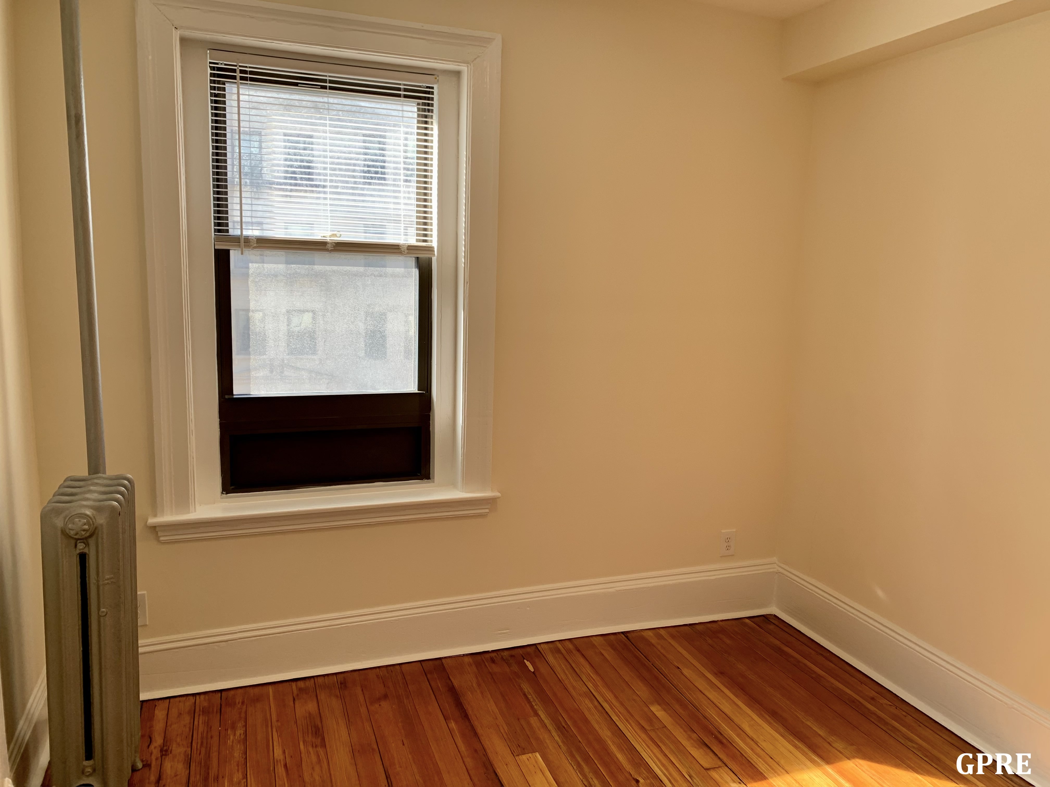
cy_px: 394
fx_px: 789
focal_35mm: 26
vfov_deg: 53.1
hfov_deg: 67.3
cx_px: 525
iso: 40
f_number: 1.8
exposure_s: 1/121
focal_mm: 4.25
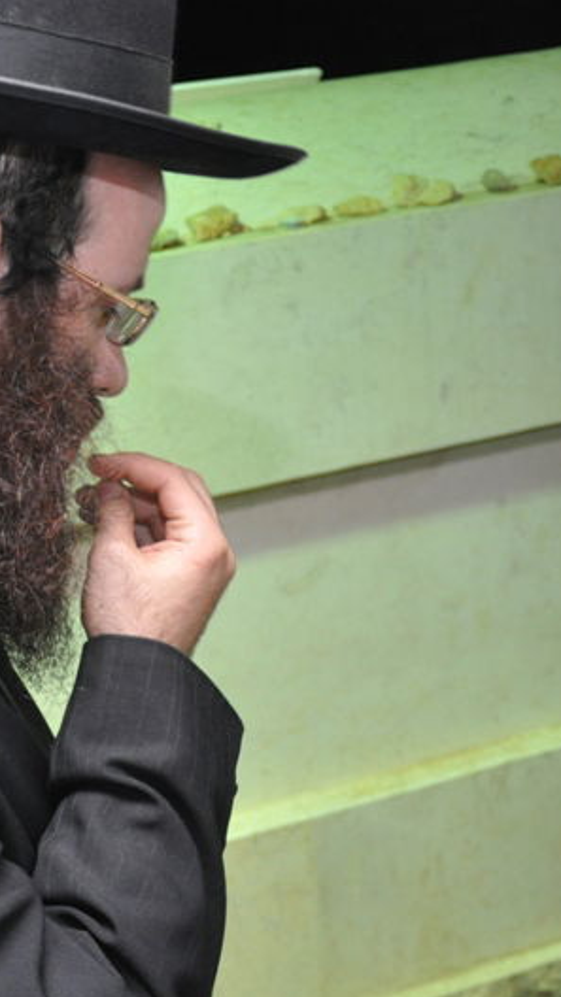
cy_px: 531
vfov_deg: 29.0
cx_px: 136
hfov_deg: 16.4
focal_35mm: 73
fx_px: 1931
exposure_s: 1/60
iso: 800
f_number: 4
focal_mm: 24
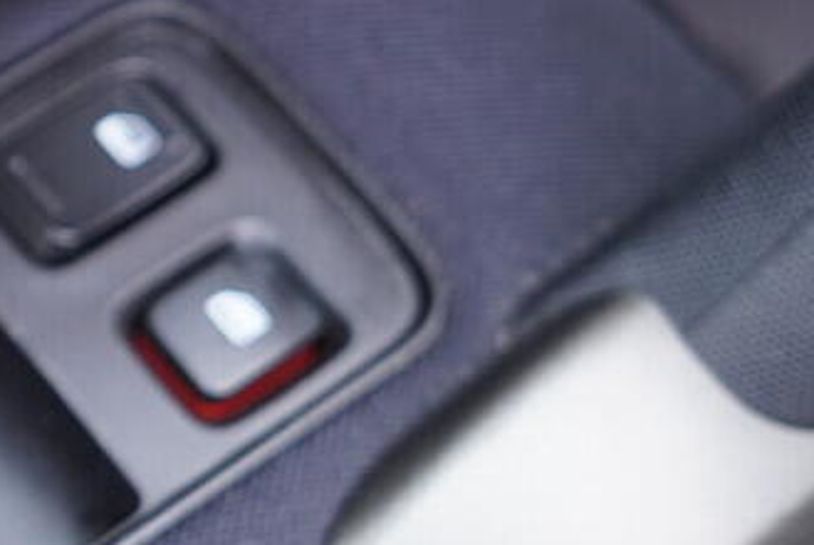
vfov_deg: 12.3
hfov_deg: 17.5
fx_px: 2535
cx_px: -131
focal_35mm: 112
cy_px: 328
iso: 320
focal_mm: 24
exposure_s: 1/40
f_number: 2.8
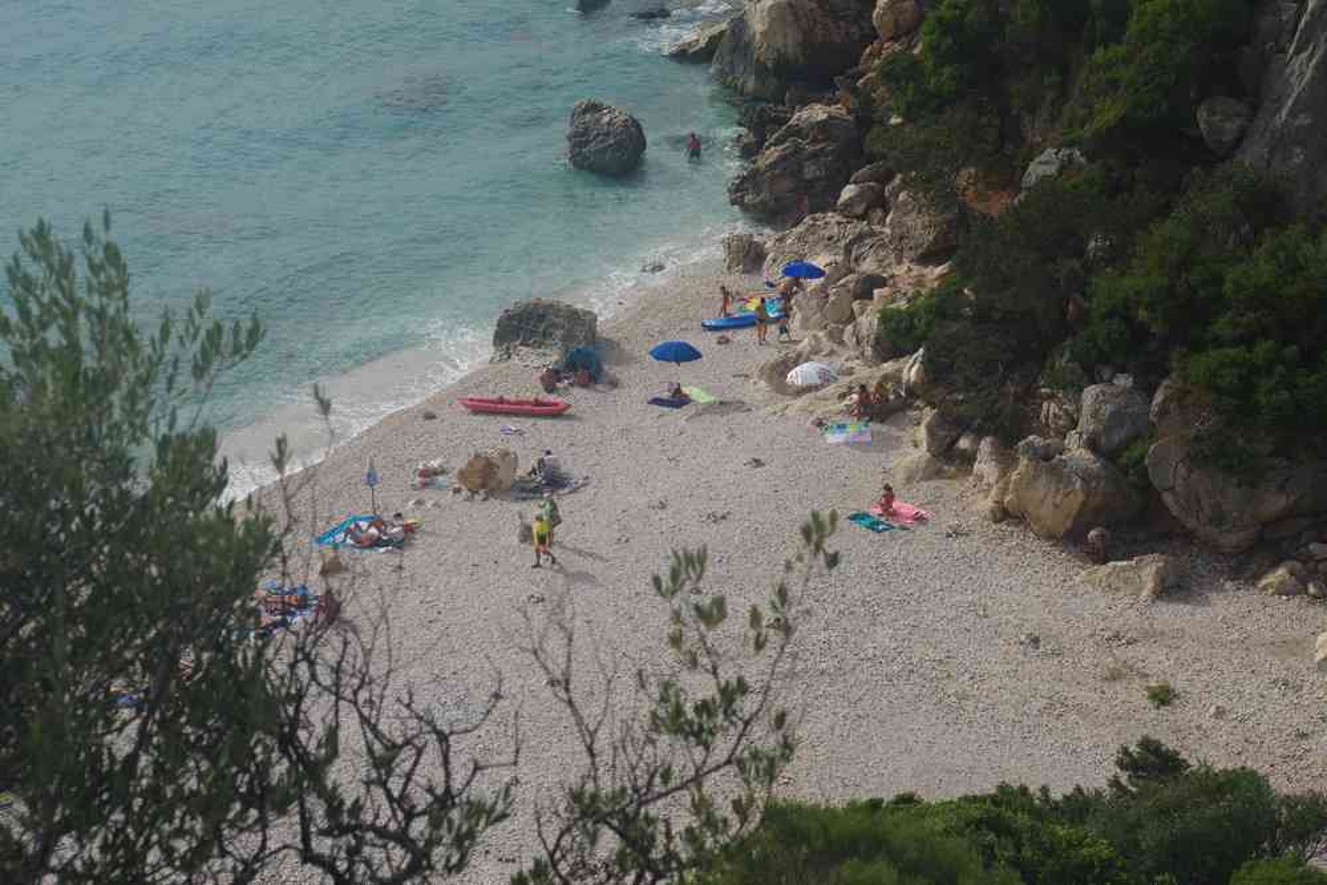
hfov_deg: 24.6
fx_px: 3041
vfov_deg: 16.6
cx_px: 664
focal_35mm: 82
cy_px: 442
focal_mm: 55
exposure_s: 1/125
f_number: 11
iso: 200
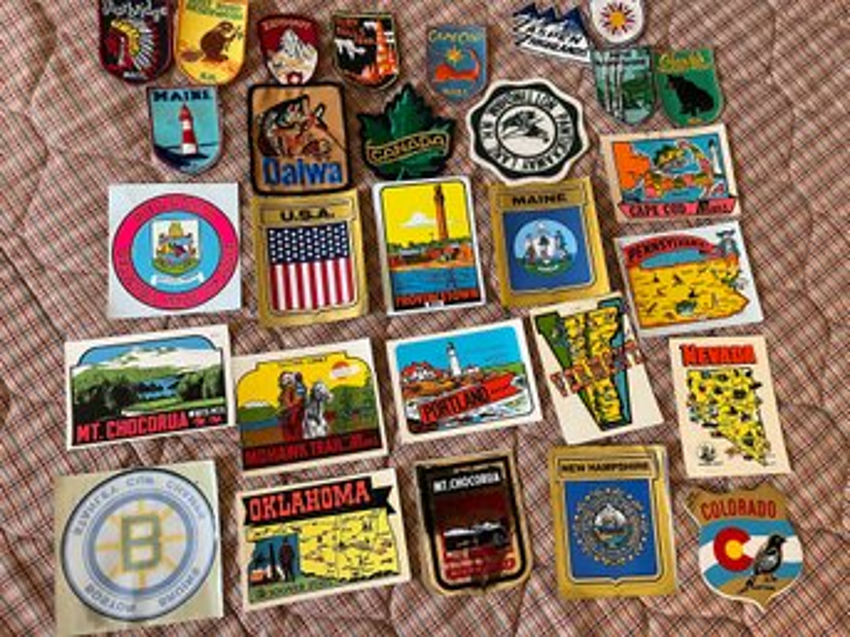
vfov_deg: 53.0
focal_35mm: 26
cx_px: 425
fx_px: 638
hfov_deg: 67.3
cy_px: 318
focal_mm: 5.1
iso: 320
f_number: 1.6
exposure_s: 1/60
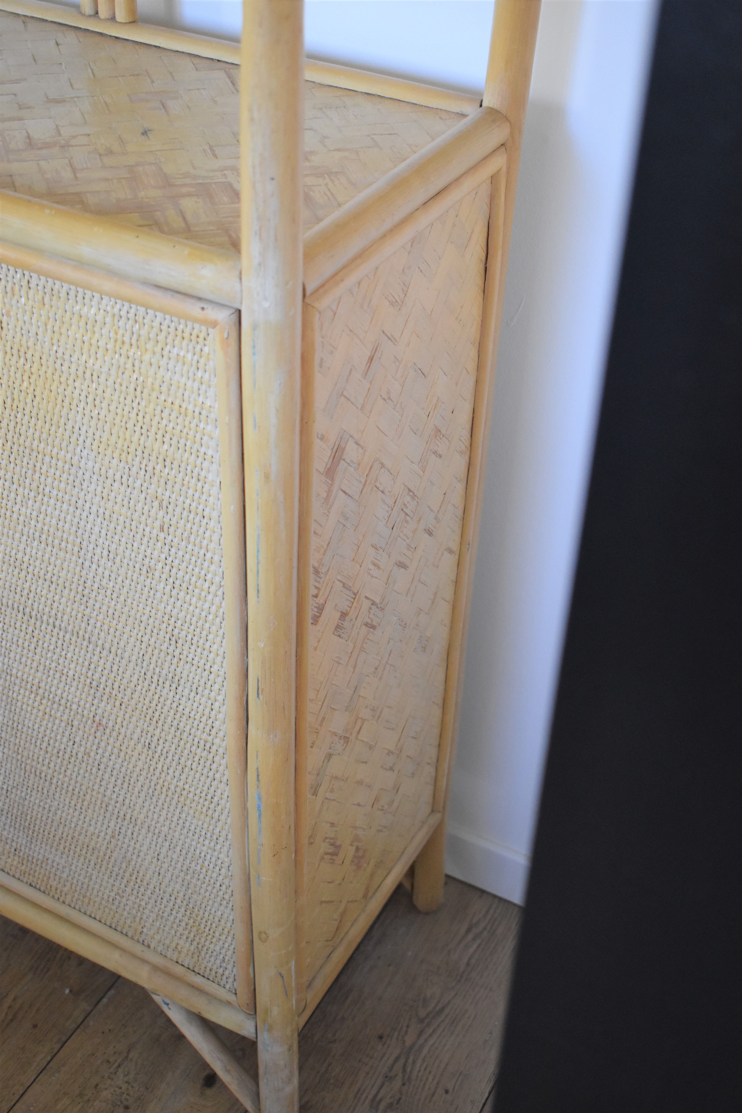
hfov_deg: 28.9
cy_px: 556
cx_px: 371
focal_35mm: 46
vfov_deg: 42.3
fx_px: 1438
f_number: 4.2
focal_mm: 31
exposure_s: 1/125
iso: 2000
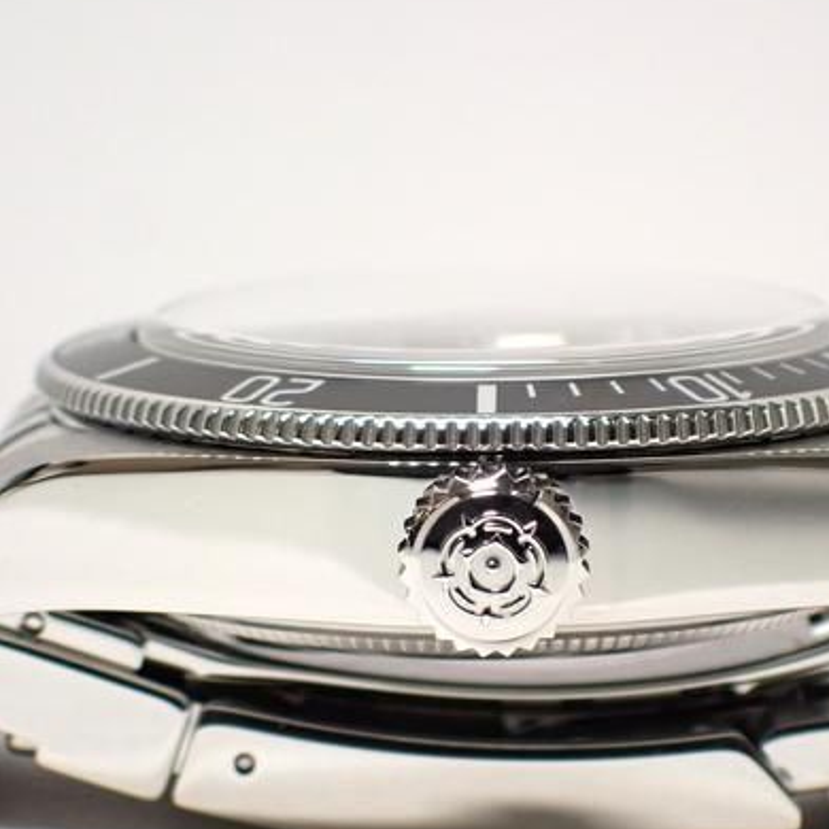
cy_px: 478
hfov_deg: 12.0
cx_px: 508
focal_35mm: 145
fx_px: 3929
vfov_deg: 12.0
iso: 400
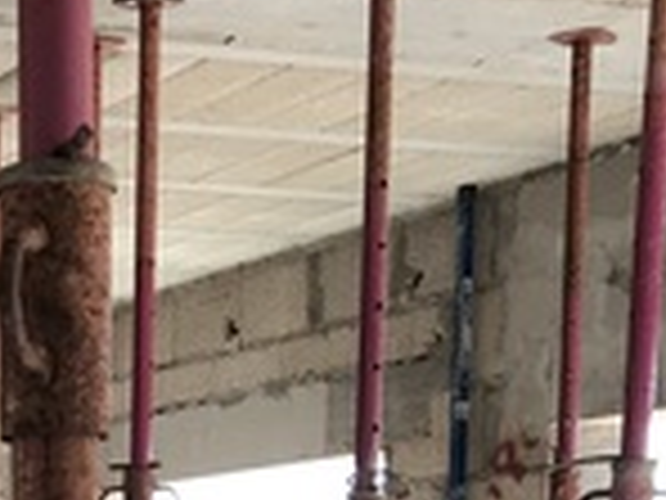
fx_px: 2290
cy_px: 1000
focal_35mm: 119
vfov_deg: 11.3
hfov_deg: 15.8
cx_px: -162
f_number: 1.8
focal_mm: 3.99
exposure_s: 1/182
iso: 20
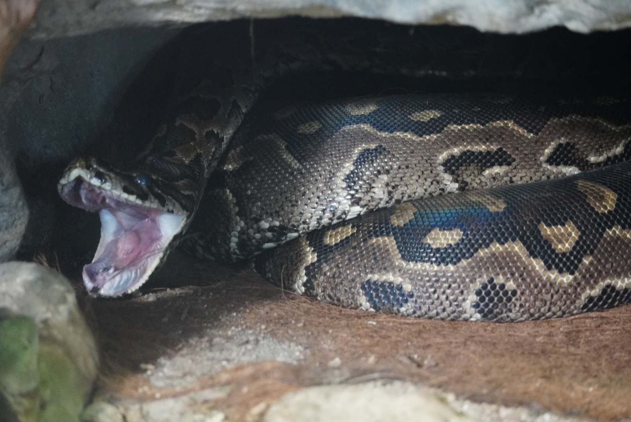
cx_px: 316
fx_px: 3552
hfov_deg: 10.2
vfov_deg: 6.8
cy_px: 211
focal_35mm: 202
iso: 6400
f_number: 5.6
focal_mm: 135
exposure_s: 1/80
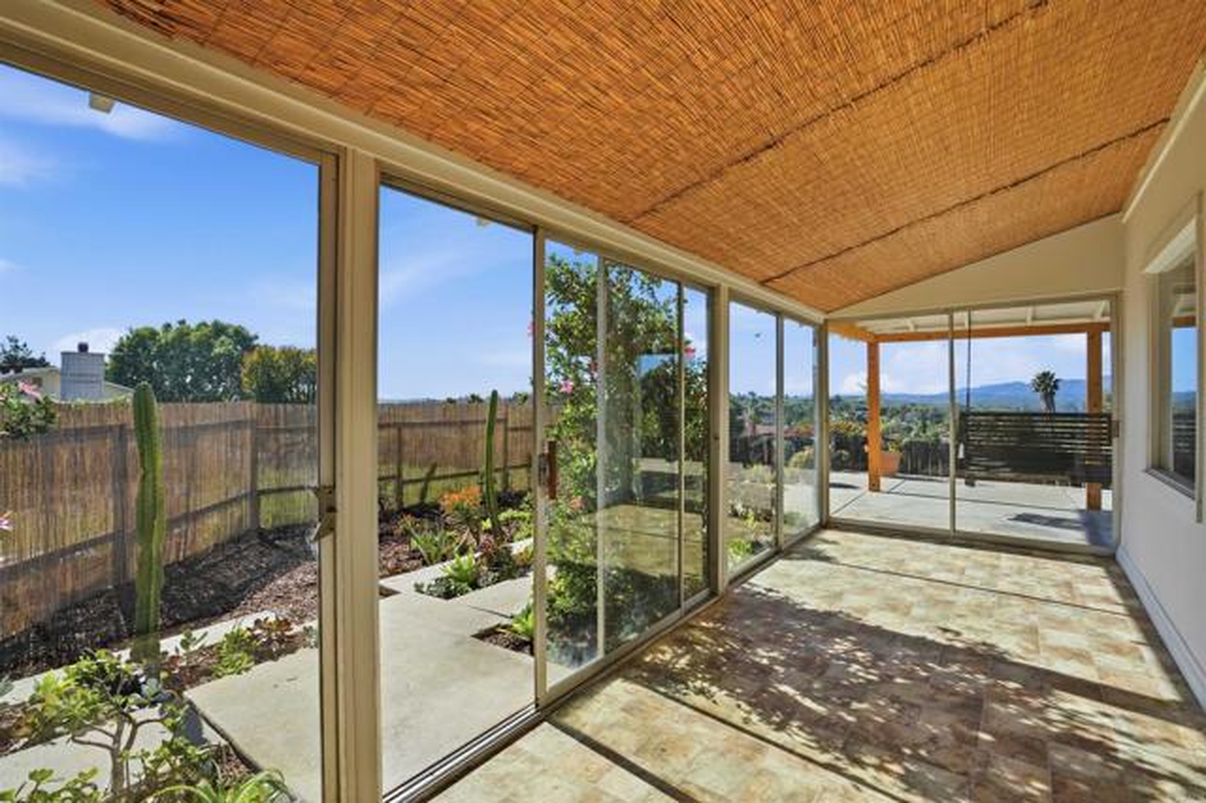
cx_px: 603
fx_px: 536
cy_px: 402
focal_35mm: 16
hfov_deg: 96.8
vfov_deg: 73.7
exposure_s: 1/3200
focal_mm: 16
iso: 500
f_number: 11
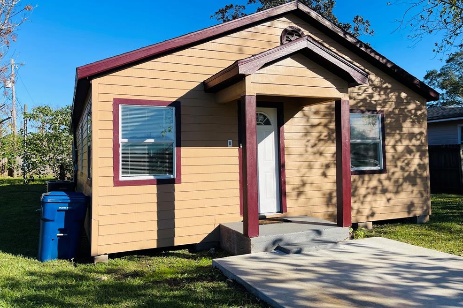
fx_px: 347
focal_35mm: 27
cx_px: 232
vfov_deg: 47.8
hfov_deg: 67.4
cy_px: 137
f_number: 1.6
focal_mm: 5.1
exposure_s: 1/3559
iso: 32
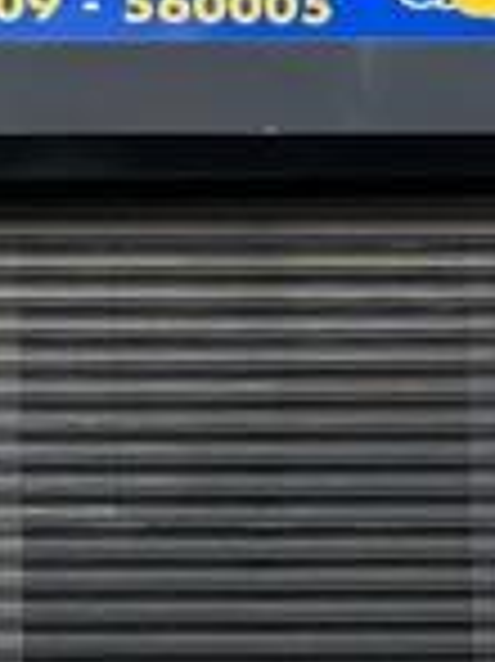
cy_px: 378
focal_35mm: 181
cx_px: -364
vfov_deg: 10.9
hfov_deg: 7.9
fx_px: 3456
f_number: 1.5
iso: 50
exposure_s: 1/523
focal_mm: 5.7
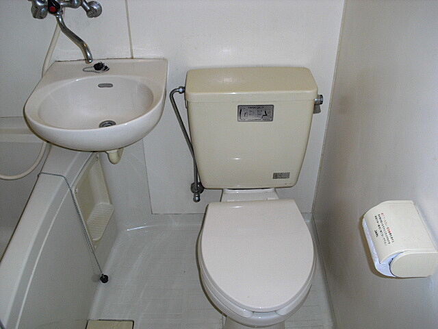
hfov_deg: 51.4
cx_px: 219
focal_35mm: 36
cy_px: 164
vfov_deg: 39.7
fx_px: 456
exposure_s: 1/60
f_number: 3.1
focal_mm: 6.3
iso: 100
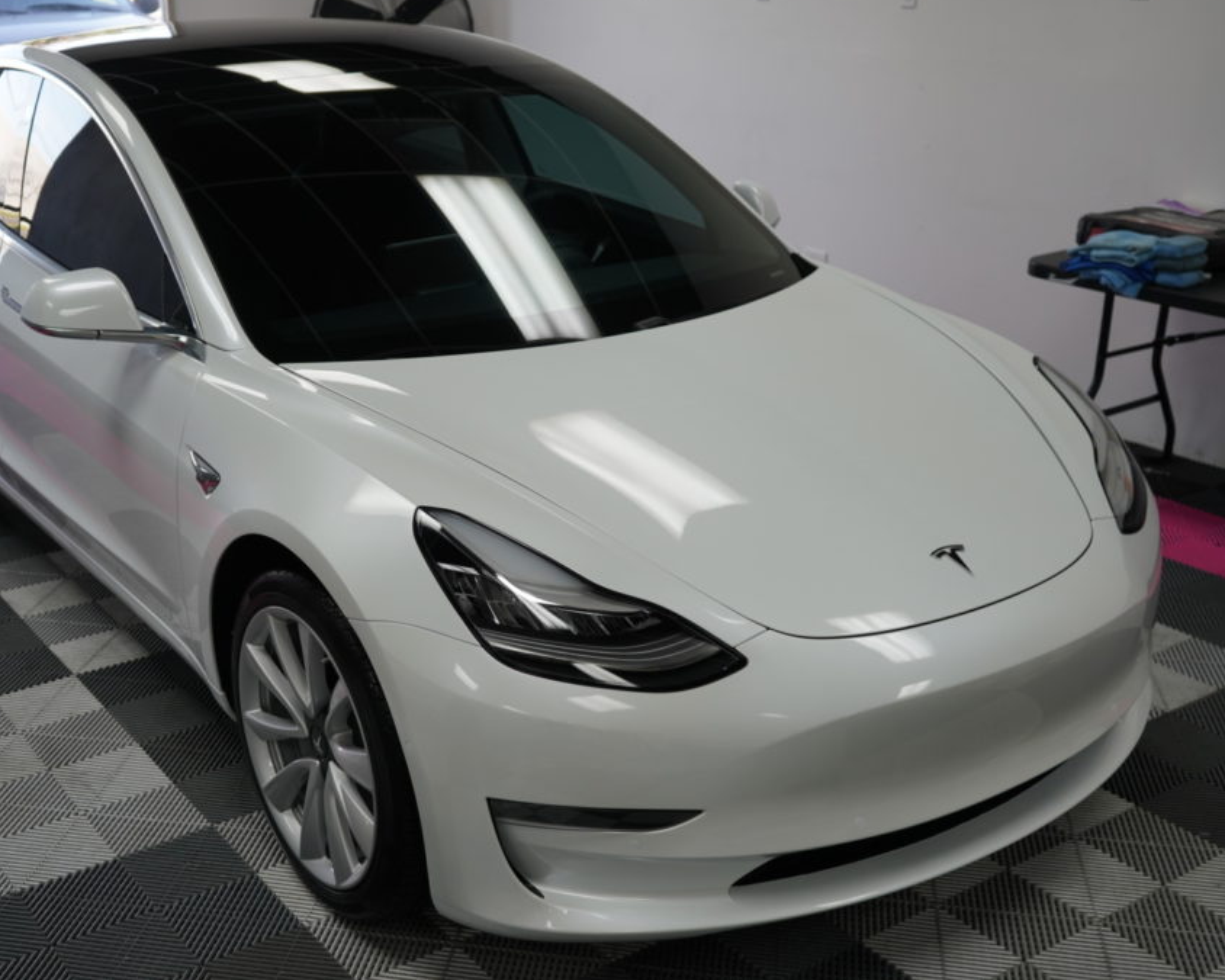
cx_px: 486
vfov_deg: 36.5
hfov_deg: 44.5
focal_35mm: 41
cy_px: 486
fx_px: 1486
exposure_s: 1/60
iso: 250
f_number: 4
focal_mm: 36
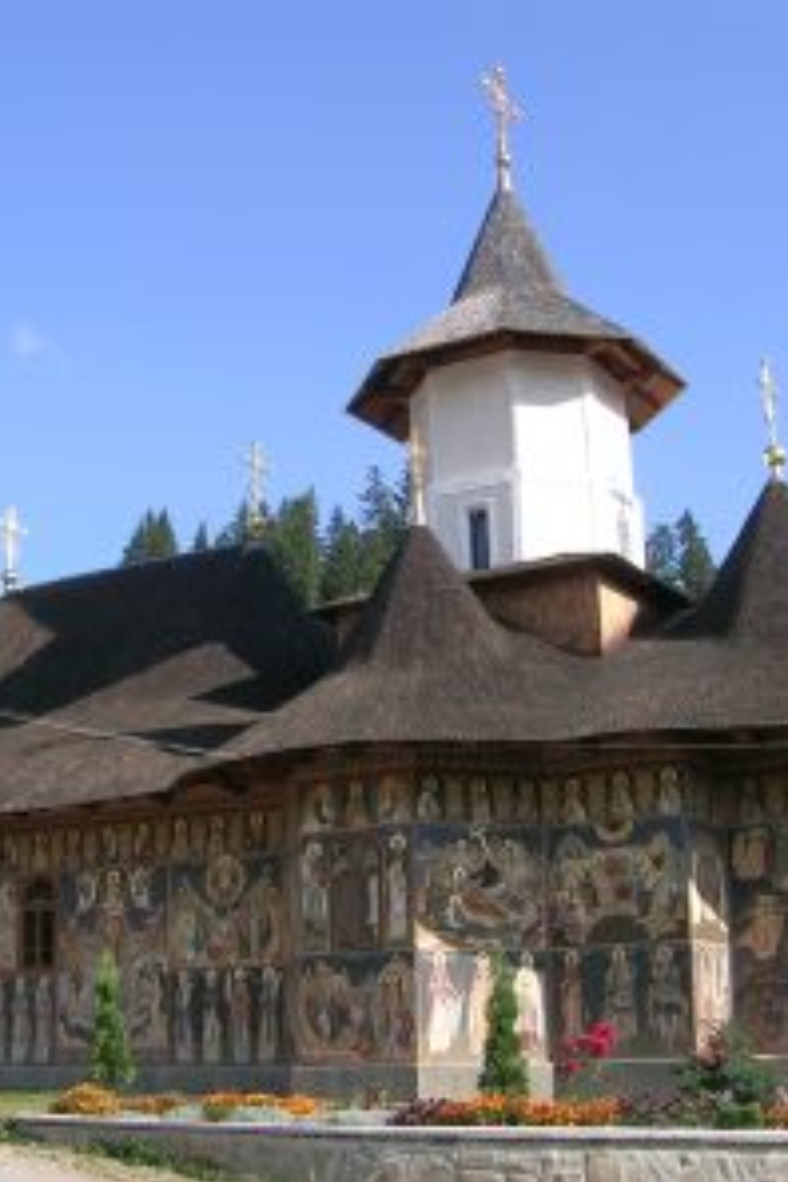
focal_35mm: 49
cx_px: 283
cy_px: 593
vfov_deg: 40.3
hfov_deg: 27.4
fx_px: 1609
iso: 50
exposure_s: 1/292
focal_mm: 5.4
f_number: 4.8
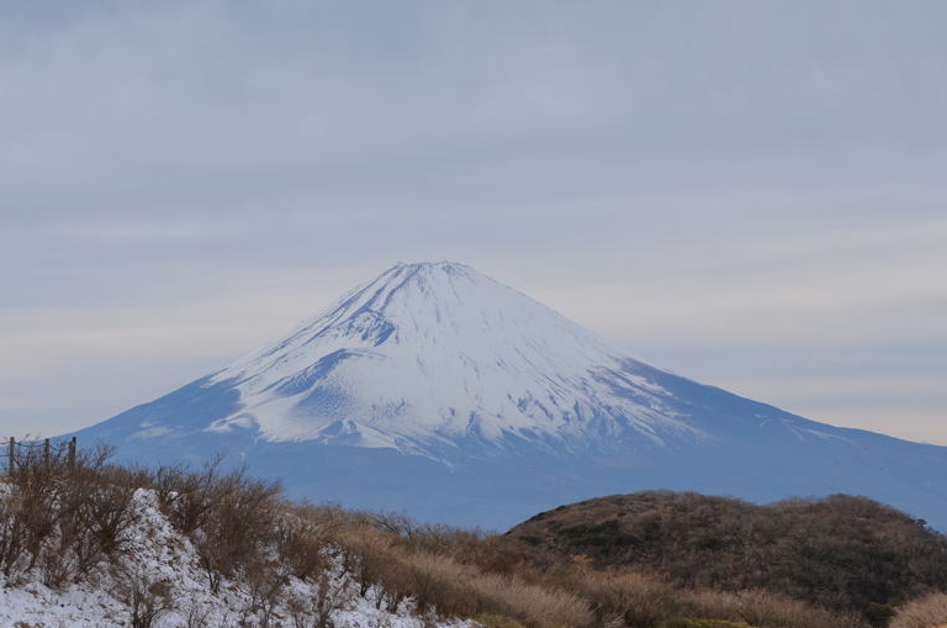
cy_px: 341
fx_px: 2626
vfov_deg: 13.6
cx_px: 476
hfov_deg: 20.4
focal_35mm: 100
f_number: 8
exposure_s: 1/250
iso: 100
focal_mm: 50
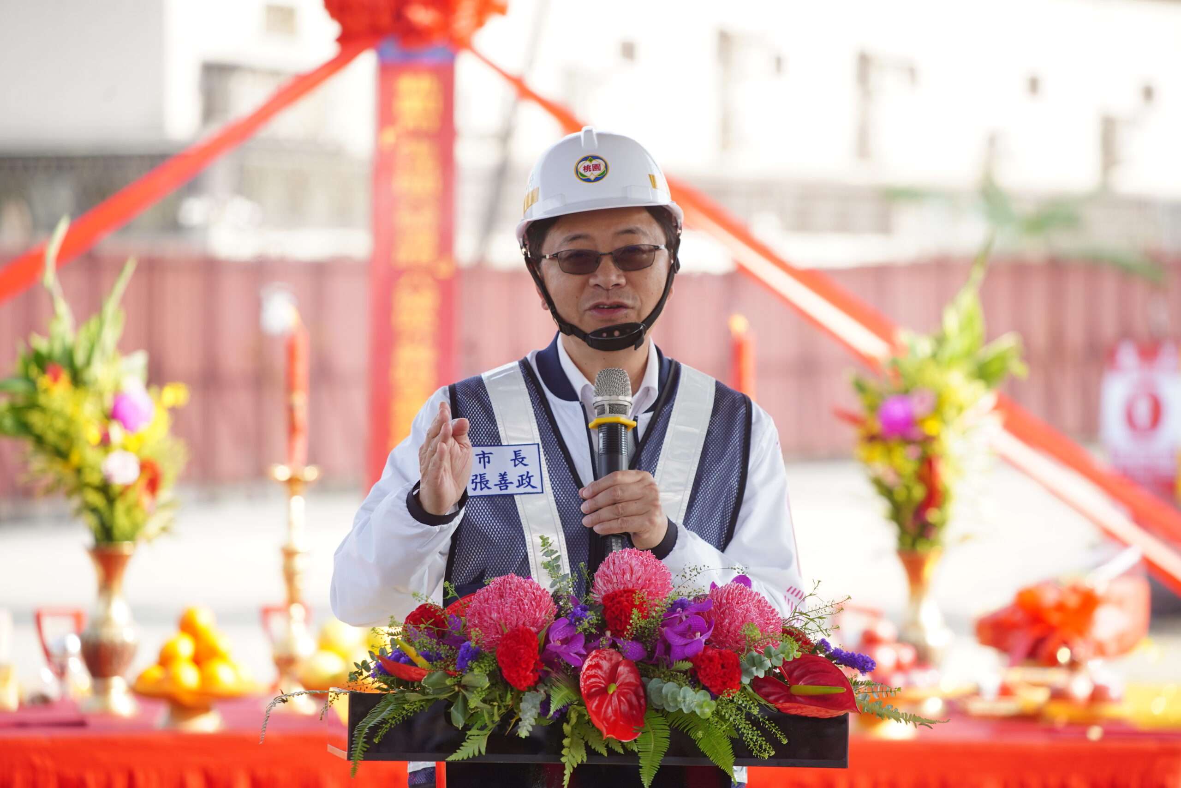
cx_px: 590
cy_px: 394
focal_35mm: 213
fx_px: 6987
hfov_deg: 9.7
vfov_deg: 6.5
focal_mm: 213
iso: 320
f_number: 5.6
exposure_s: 1/250
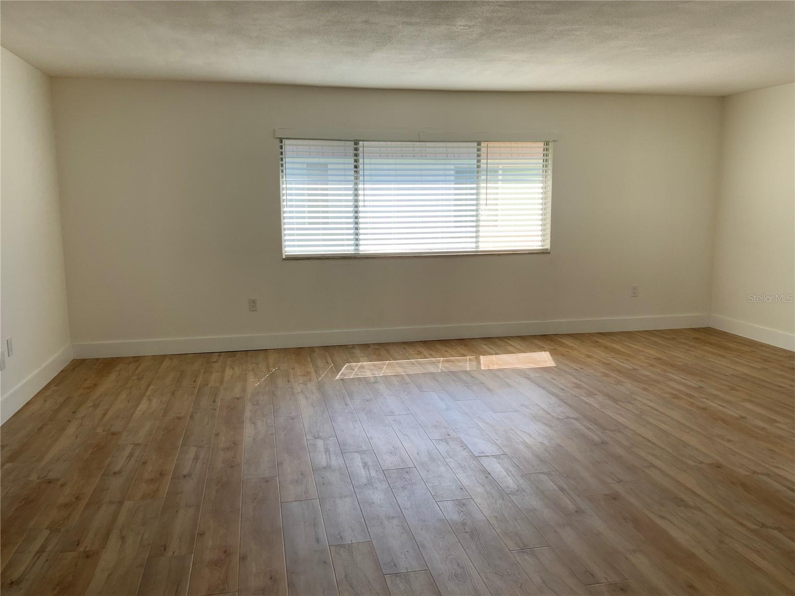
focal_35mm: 29
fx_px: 666
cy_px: 298
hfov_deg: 61.7
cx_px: 398
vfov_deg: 48.2
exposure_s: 1/122
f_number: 1.8
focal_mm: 3
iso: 20
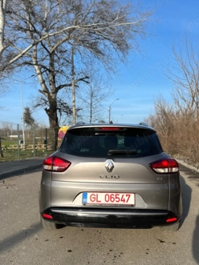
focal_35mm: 29
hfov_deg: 48.2
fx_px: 222
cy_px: 145
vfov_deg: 61.6
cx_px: 104
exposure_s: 1/2660
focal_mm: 6.86
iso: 80
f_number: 1.78
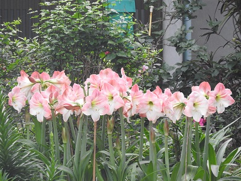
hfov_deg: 3.3
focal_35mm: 600
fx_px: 4177
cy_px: 90
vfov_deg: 2.5
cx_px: 120
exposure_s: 1/125
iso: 400
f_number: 5.6
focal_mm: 107.5
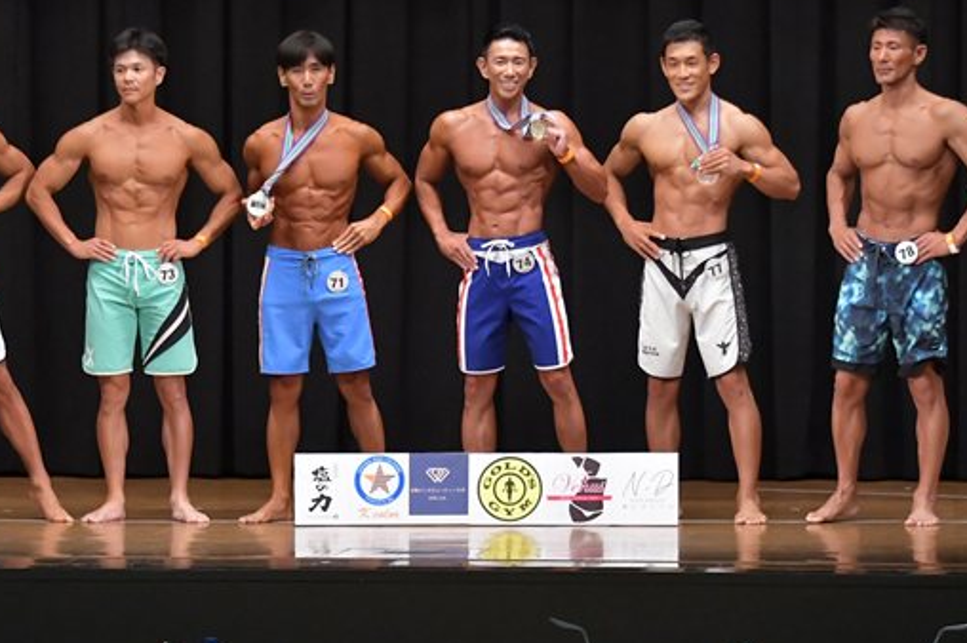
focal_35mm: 206
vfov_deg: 6.7
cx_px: 406
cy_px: 339
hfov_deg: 10.0
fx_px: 5530
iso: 6400
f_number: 5.6
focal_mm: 90
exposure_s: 1/400
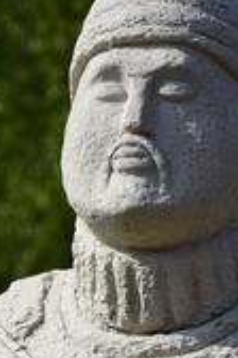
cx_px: 160
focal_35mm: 544
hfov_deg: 2.5
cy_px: 494
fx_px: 5392
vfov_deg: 3.8
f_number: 5.6
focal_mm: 105
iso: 100
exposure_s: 1/500
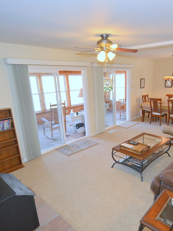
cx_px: 112
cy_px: 117
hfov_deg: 60.0
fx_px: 147
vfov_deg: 76.4
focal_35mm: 22
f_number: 3.5
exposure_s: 1/60
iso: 400
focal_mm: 10
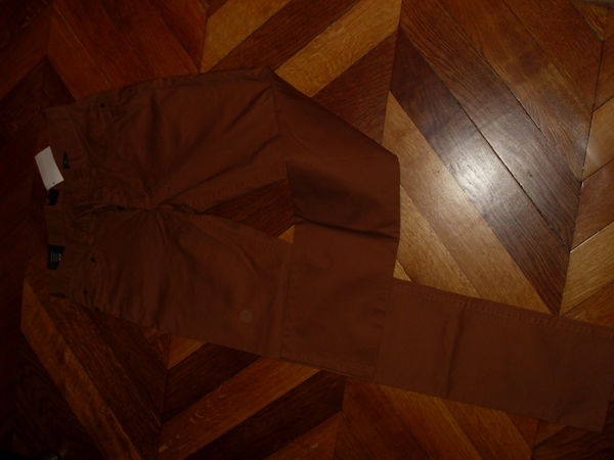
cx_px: 307
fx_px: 621
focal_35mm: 35
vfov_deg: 40.7
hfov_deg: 52.6
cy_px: 230
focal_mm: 6.3
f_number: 2.8
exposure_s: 1/45
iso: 100
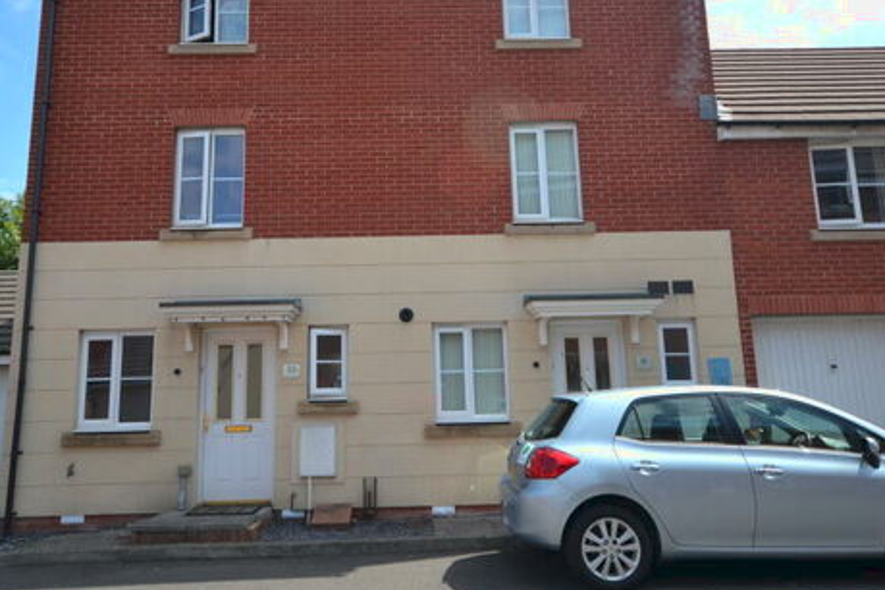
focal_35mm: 30
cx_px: 420
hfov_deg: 62.3
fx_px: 732
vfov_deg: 43.8
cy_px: 248
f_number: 4.5
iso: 800
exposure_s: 1/2500
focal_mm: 13
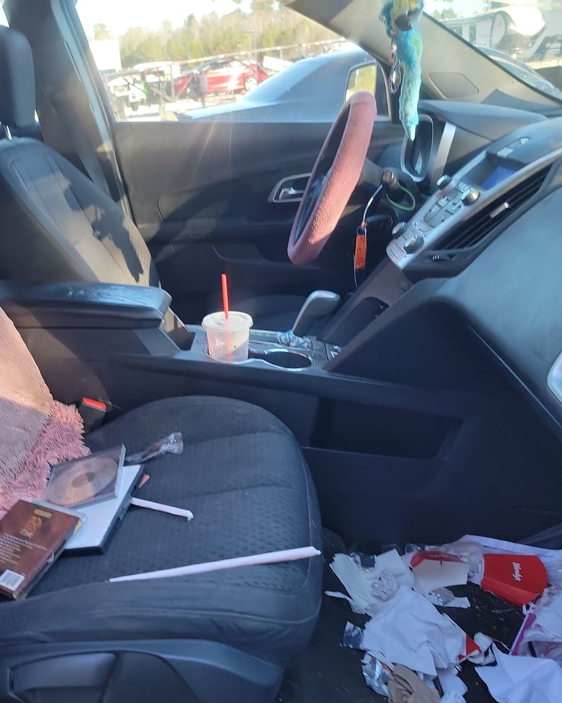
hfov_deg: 45.1
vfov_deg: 55.7
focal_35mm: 32
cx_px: 189
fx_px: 665
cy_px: 360
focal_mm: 6.7
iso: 107
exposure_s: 1/59
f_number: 1.8
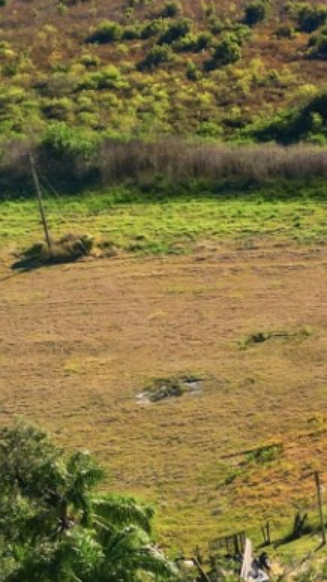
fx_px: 1497
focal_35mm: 97
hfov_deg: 10.9
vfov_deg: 21.9
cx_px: 744
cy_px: 180
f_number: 1.7
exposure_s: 1/6400
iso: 100
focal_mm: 6.7
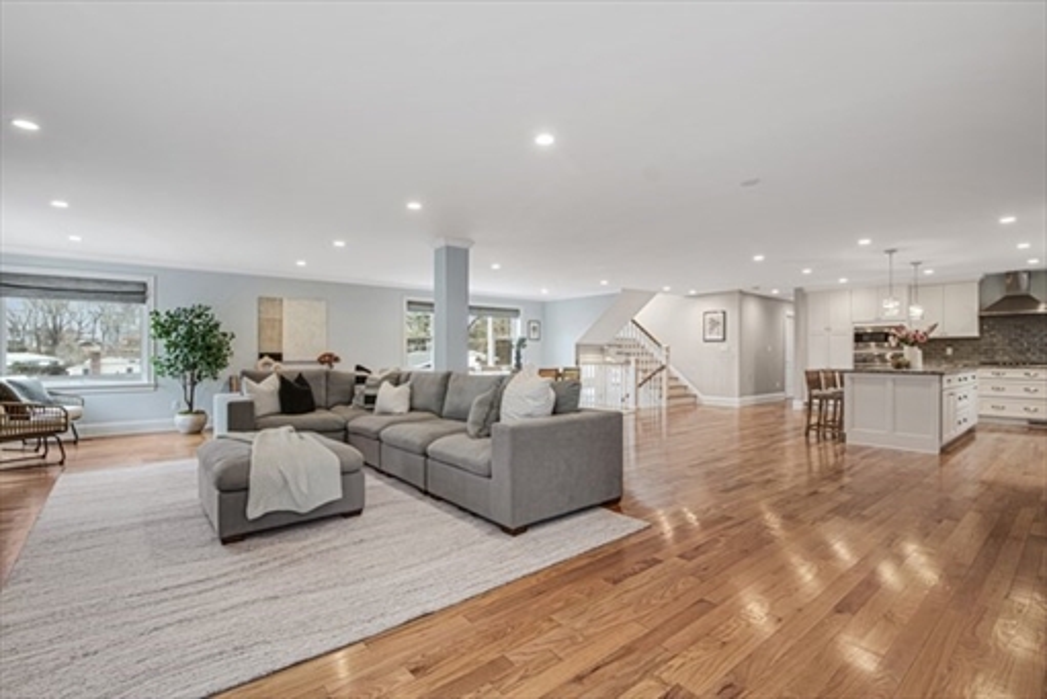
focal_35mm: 15
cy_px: 350
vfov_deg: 77.4
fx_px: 436
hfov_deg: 100.4
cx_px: 524
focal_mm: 10
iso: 400
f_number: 8
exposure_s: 1/10
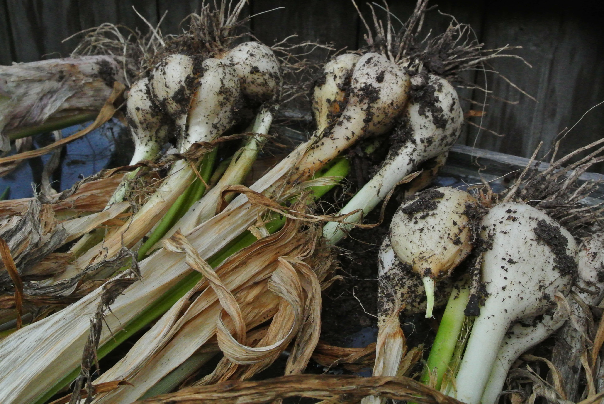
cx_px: 302
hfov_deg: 46.3
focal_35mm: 42
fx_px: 706
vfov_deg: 32.0
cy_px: 202
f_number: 9
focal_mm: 15.7
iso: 1600
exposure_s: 1/2500
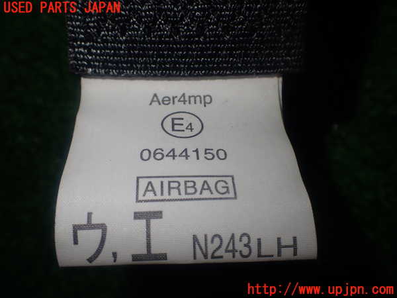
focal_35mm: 32
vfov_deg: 44.2
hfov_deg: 56.8
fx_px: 367
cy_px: 149
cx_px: 198
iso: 100
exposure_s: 1/80
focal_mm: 5.79
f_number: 3.2
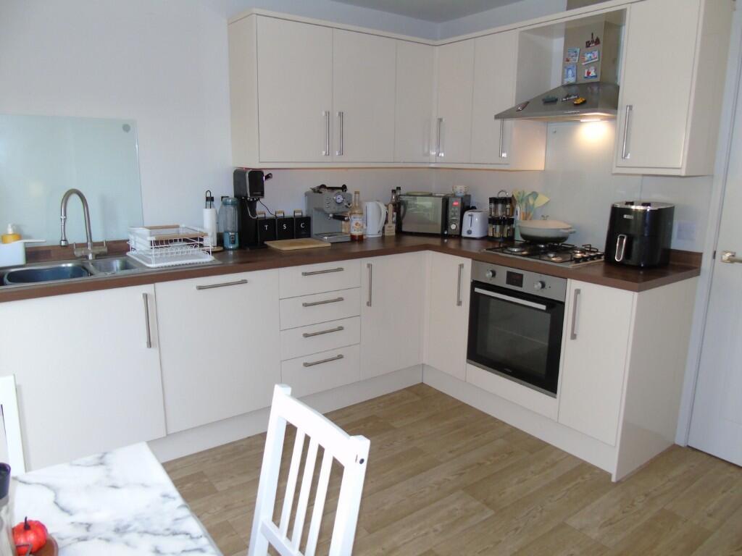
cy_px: 278
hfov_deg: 69.4
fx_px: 536
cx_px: 371
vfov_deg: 54.9
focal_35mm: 25
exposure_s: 1/30
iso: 200
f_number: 3.4
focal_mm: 4.4
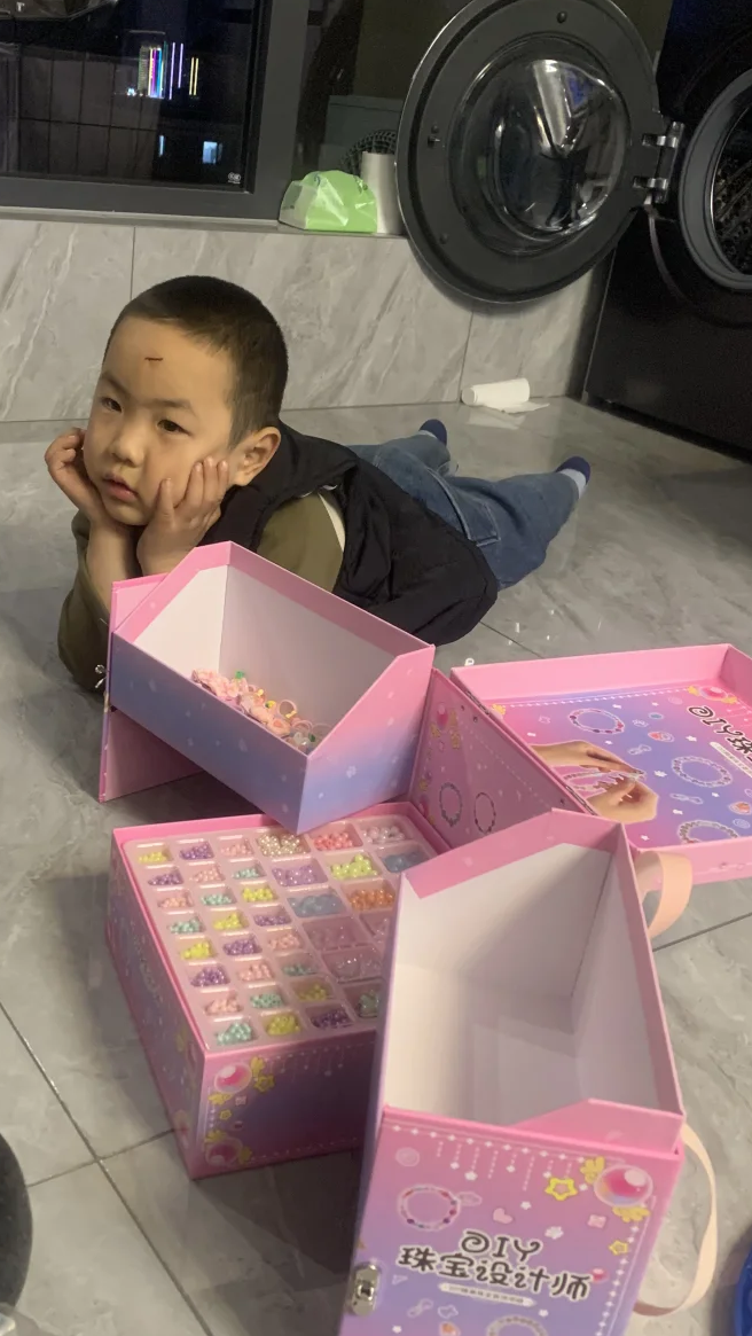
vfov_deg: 56.5
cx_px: 258
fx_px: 1240
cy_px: 742
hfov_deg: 33.5
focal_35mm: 35
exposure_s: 1/39
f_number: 1.8
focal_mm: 4.25
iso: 400
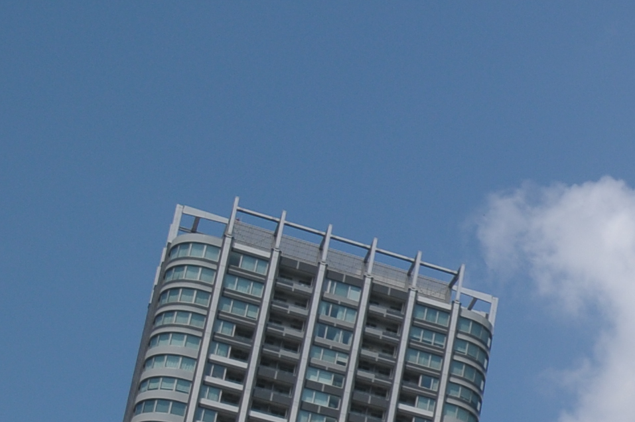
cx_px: 1368
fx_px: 2013
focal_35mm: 114
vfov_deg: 11.3
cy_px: 710
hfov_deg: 14.2
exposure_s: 1/1000
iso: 200
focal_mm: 17
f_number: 8
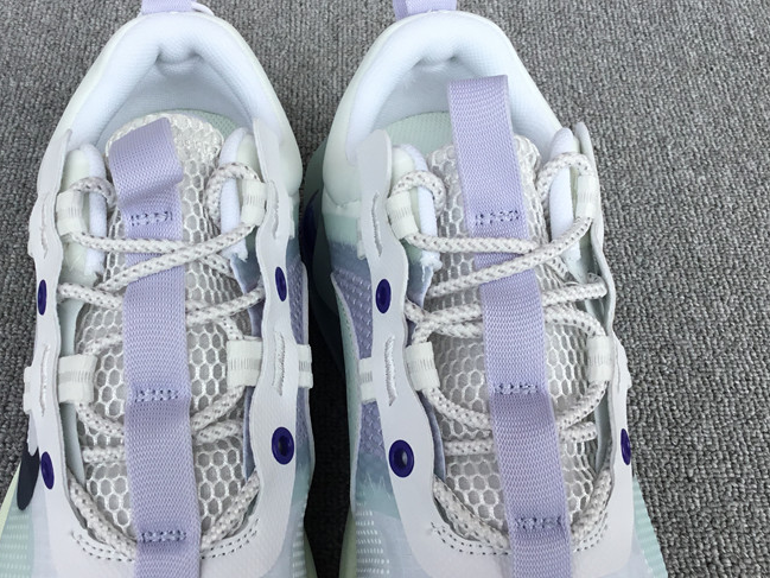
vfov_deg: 33.5
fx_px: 957
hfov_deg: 43.6
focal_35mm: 43
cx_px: 310
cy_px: 238
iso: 25
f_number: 2.4
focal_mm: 3.3
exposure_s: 1/574
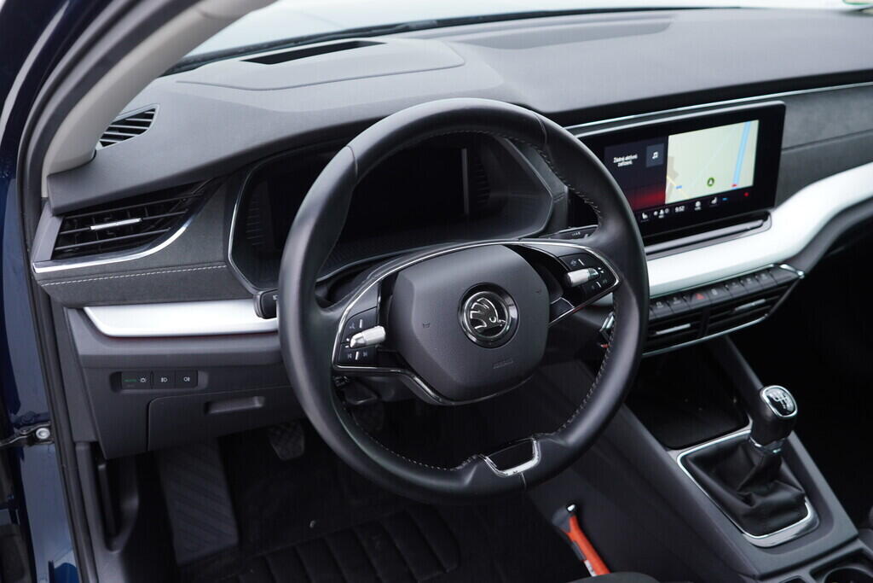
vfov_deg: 36.9
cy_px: 292
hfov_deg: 53.1
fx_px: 873
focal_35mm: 36
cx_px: 436
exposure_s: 1/40
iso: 160
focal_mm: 24
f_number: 2.8
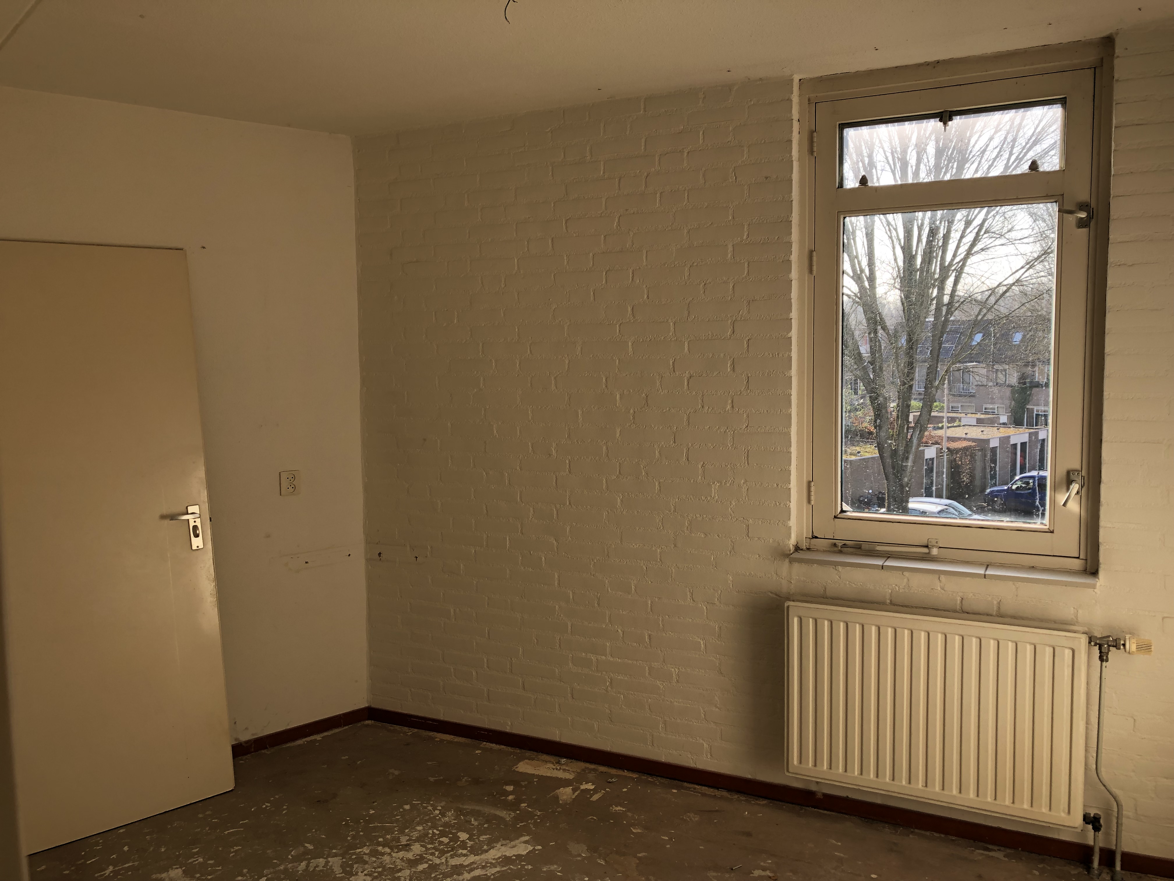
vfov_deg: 49.7
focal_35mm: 28
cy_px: 440
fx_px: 950
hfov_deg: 63.4
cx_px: 587
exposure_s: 1/219
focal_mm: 3.99
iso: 20
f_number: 1.8
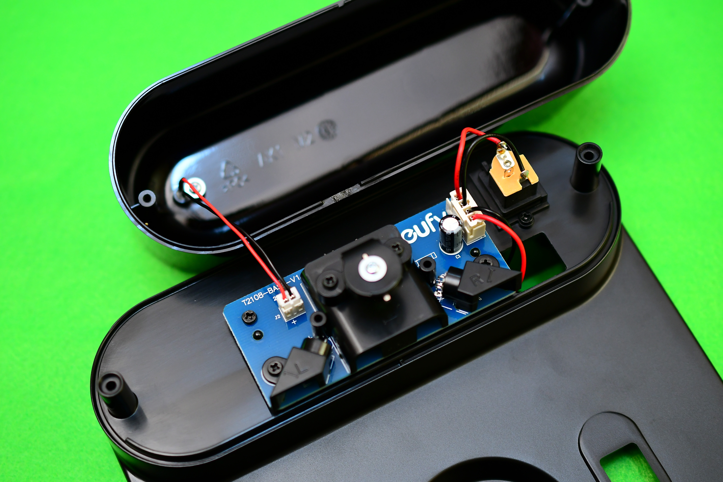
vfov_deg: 22.6
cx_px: 362
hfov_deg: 33.4
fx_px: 1205
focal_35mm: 60
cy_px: 241
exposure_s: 1/250
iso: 800
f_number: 3
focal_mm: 40
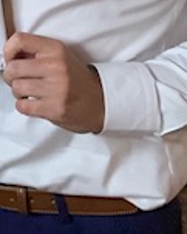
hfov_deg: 12.5
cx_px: -198
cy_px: -132
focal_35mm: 107
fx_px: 742
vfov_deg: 16.2
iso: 320
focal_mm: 4.25
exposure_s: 1/33
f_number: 1.8
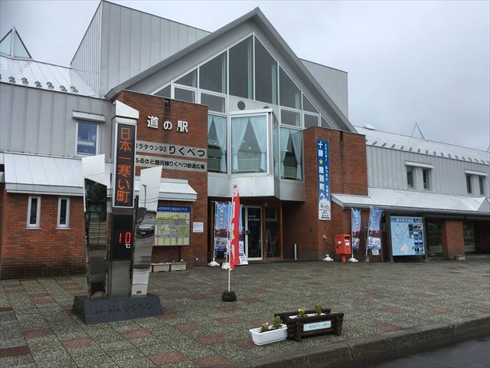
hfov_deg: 61.7
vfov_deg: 48.2
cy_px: 184
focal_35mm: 29
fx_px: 411
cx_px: 245
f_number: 2.2
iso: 25
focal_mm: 4.15
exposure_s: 1/635
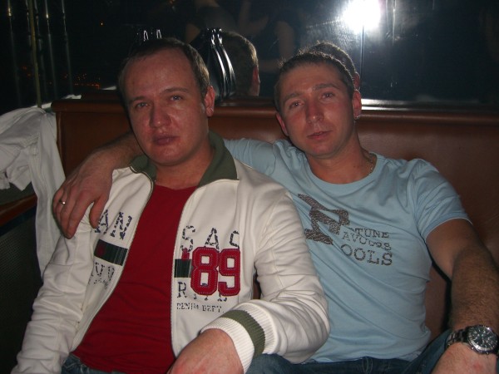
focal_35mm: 38
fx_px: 548
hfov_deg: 49.0
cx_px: 250
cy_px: 187
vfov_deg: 37.7
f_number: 2.8
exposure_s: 1/60
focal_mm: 7.9
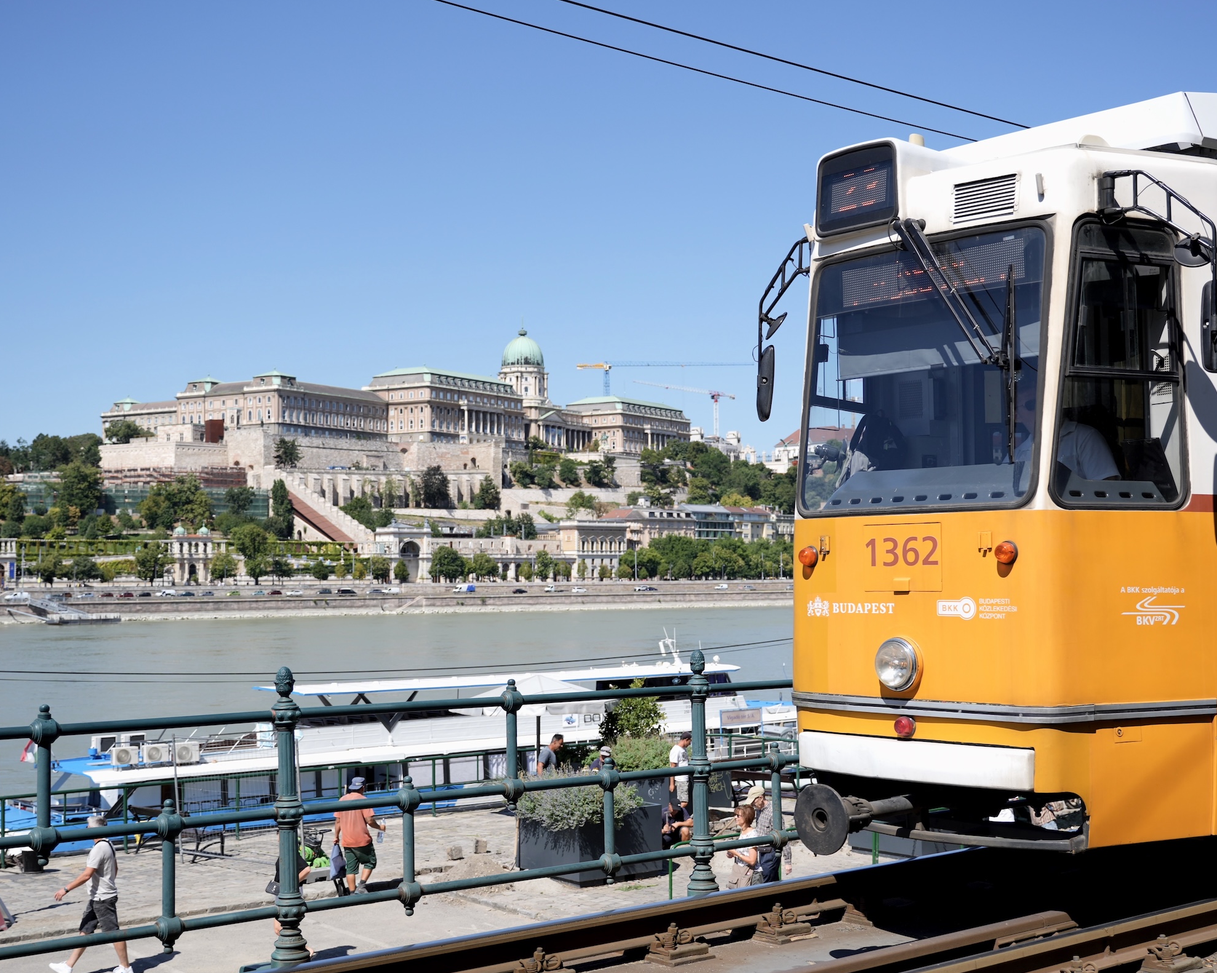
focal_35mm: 41
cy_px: 483
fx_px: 1477
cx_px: 713
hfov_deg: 44.6
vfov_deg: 36.5
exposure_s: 1/1250
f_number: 4
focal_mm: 36
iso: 100
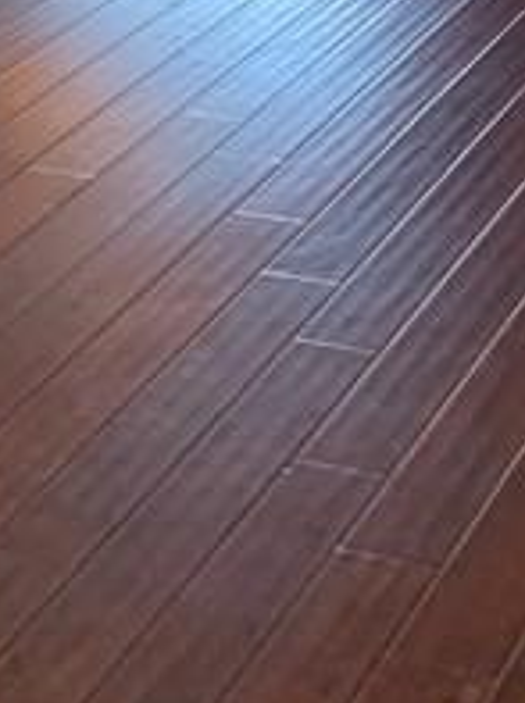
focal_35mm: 127
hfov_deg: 11.6
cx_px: 329
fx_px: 2577
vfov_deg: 14.8
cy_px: -221
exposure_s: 1/60
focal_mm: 4.25
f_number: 1.8
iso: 200
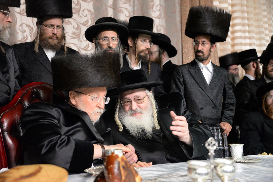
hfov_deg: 43.6
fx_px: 341
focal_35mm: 45
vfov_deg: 29.9
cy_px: 91
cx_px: 136
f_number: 4.2
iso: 4000
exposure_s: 1/160
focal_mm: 45
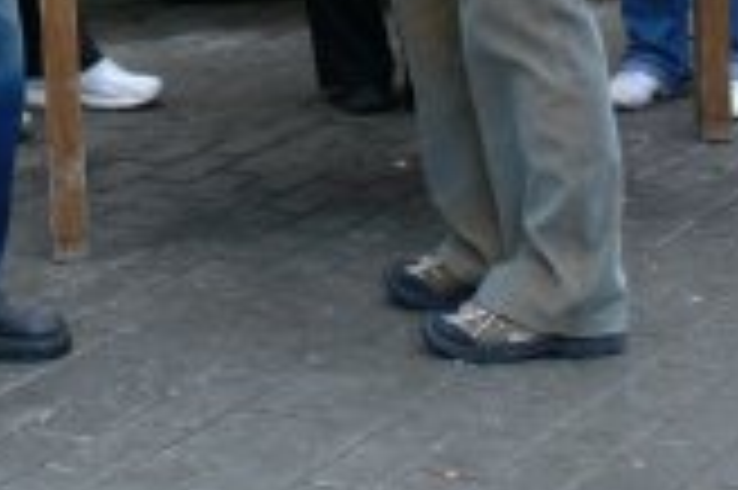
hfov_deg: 15.4
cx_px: -54
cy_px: -272
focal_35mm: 130
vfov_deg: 10.1
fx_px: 2662
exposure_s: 1/30
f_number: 2.8
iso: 80
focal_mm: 8.8
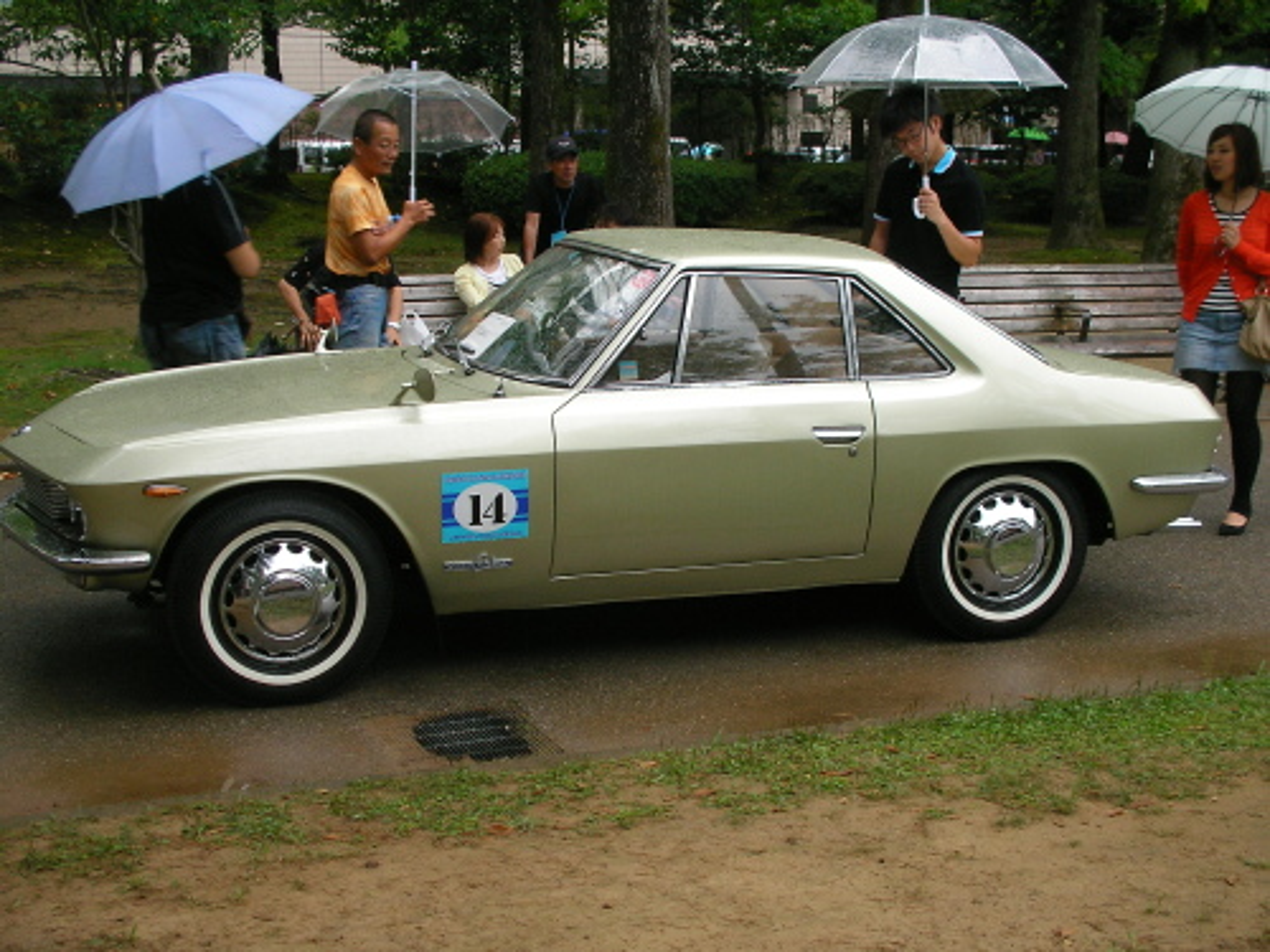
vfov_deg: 26.6
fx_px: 2018
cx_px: 635
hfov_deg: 34.9
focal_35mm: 55
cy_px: 476
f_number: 3.6
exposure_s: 1/66
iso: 87
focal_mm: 9.2
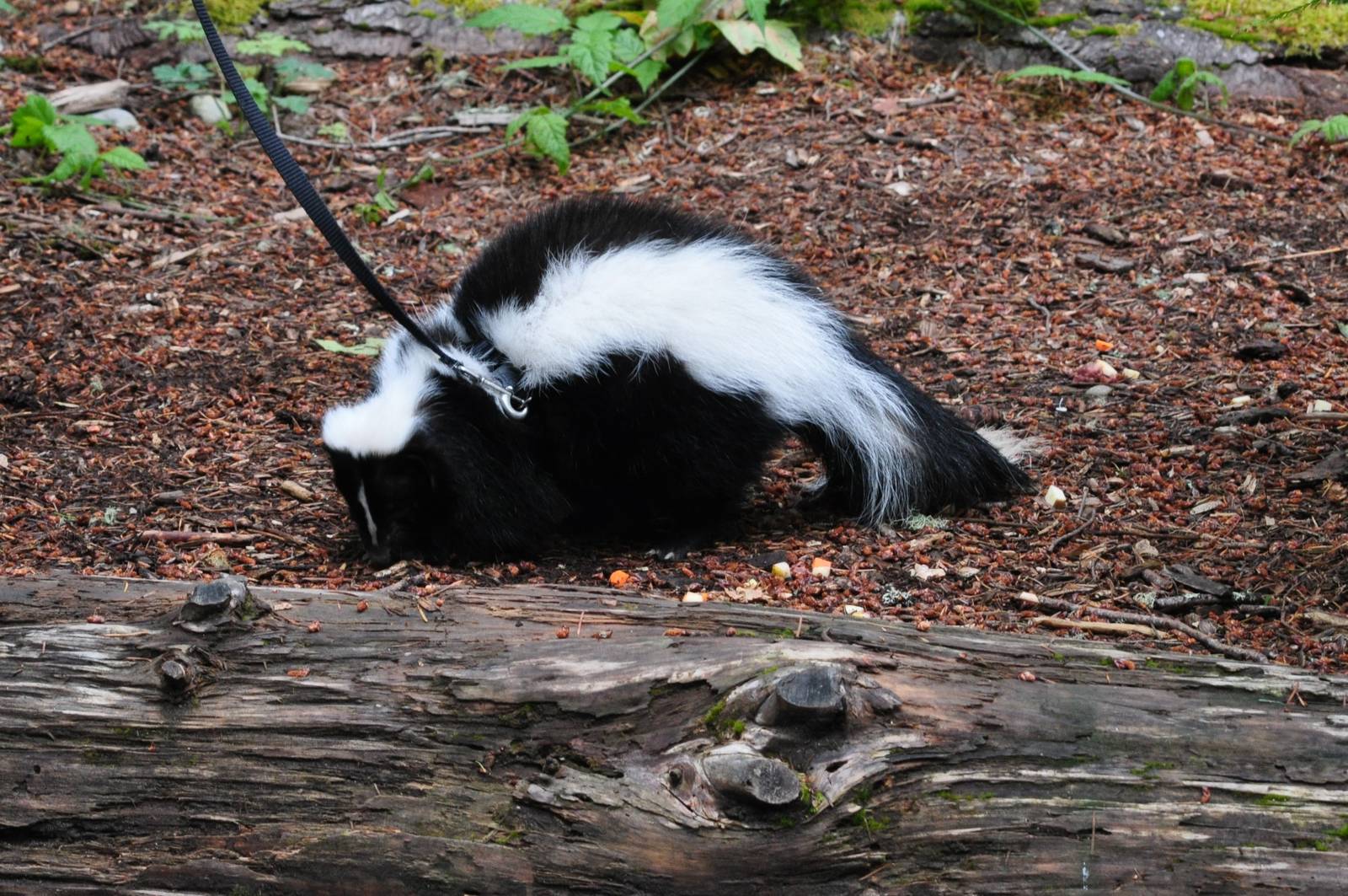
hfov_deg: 14.4
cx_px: 674
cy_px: 448
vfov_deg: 9.6
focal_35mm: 142
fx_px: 5330
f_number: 9
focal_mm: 95
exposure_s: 1/100
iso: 800
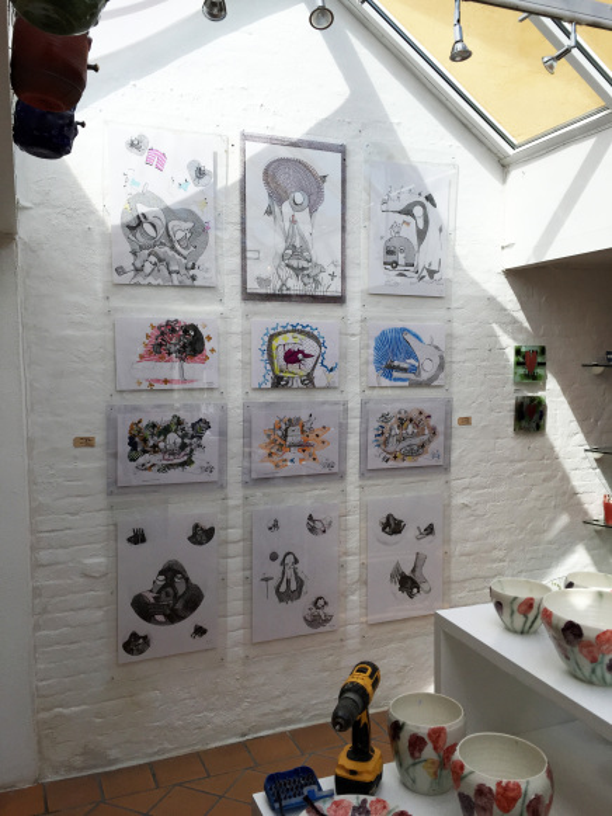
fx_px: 683
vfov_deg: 61.6
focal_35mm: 29
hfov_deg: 48.2
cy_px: 408
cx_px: 306
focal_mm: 4.15
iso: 32
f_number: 2.2
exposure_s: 1/1522
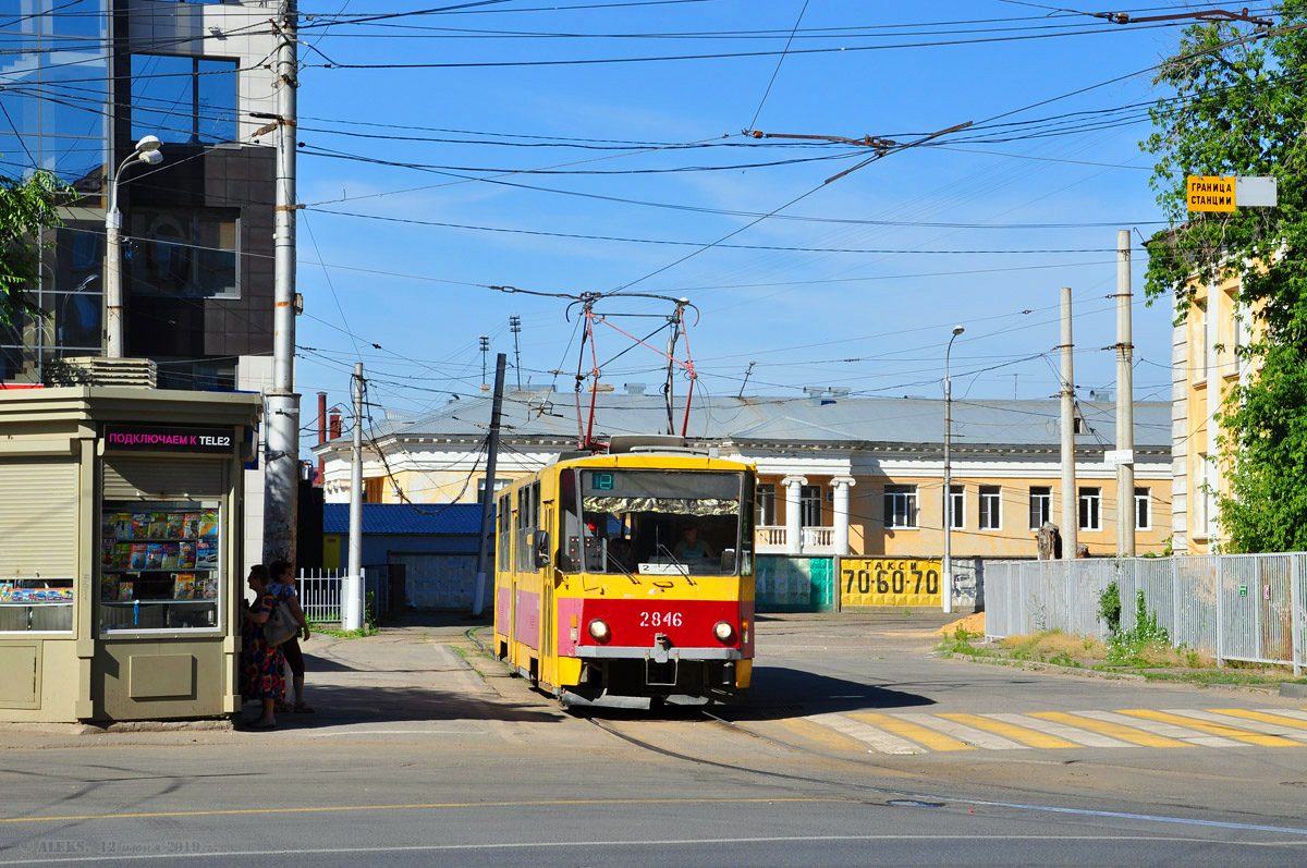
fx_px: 2720
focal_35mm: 75
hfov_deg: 27.0
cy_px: 434
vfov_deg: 18.1
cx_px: 654
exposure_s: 1/320
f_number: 10
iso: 200
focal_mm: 50
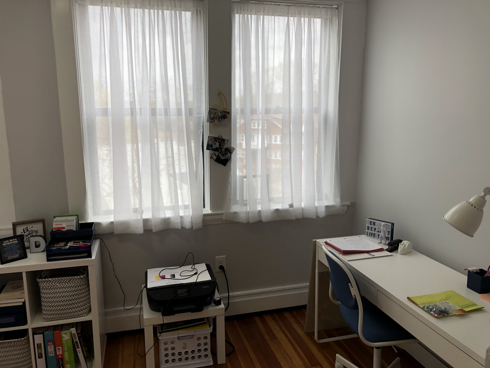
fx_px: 396
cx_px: 245
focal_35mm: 28
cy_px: 184
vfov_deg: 49.7
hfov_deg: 63.4
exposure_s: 1/235
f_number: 1.8
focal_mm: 3.99
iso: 20
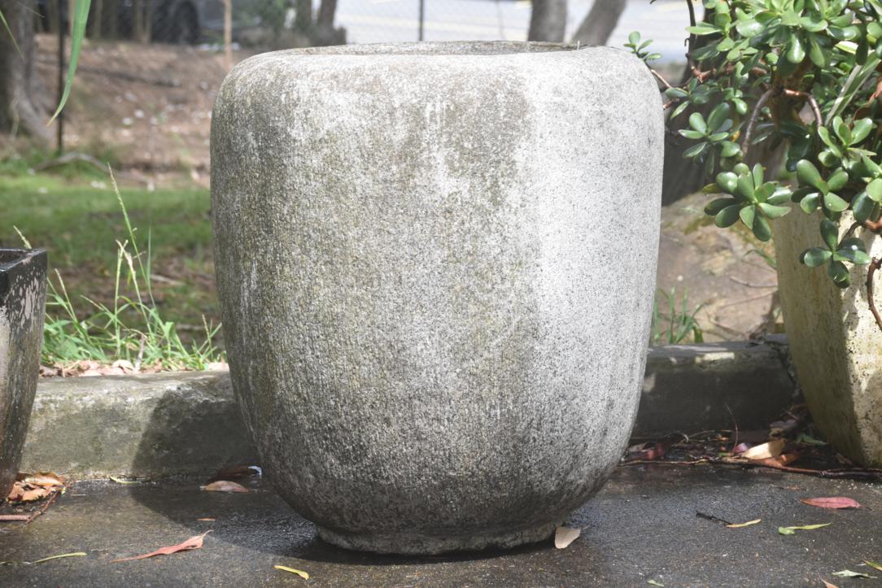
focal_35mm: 112
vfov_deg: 12.2
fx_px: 2756
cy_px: 294
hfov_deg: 18.2
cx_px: 441
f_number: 8
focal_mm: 75
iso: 400
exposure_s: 1/250
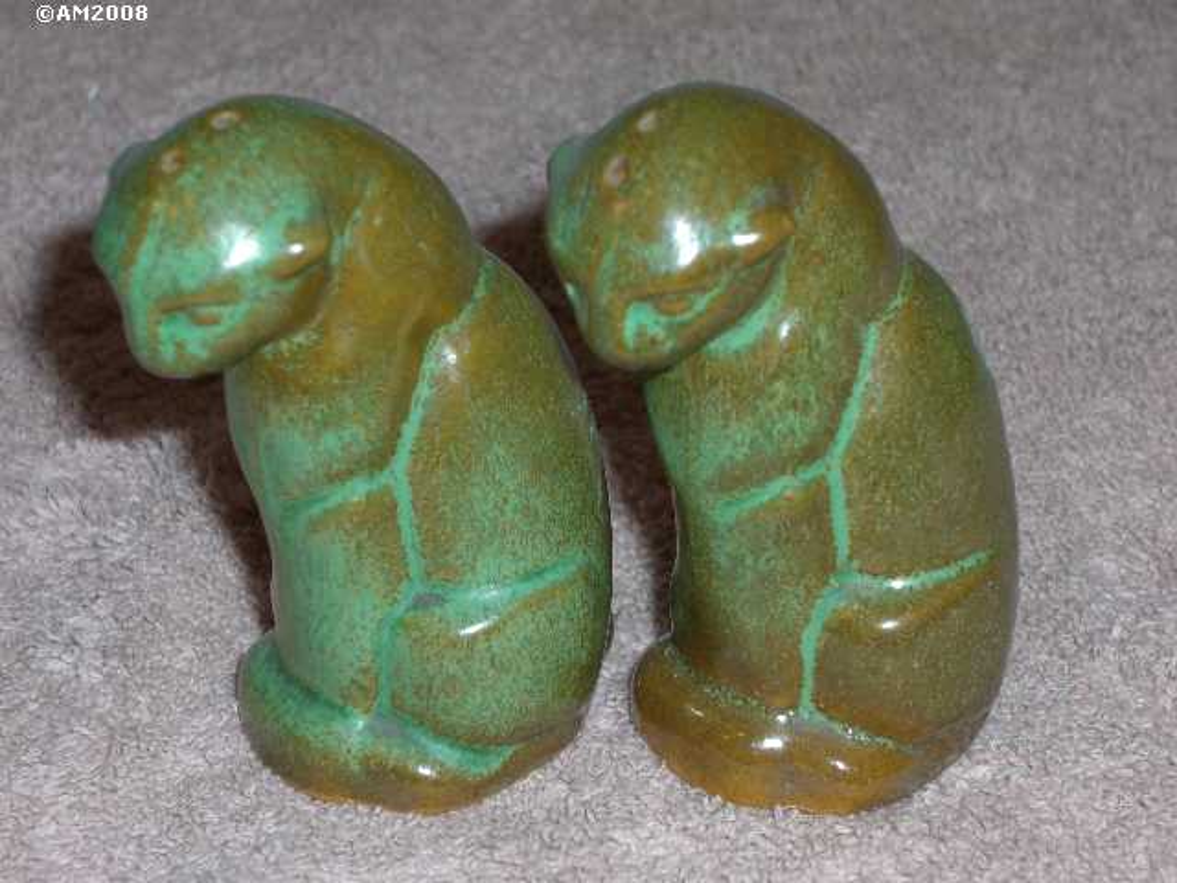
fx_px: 3162
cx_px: 588
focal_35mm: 93
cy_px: 442
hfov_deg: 21.1
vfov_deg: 15.9
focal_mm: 19.4
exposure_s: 1/30
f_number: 9.6
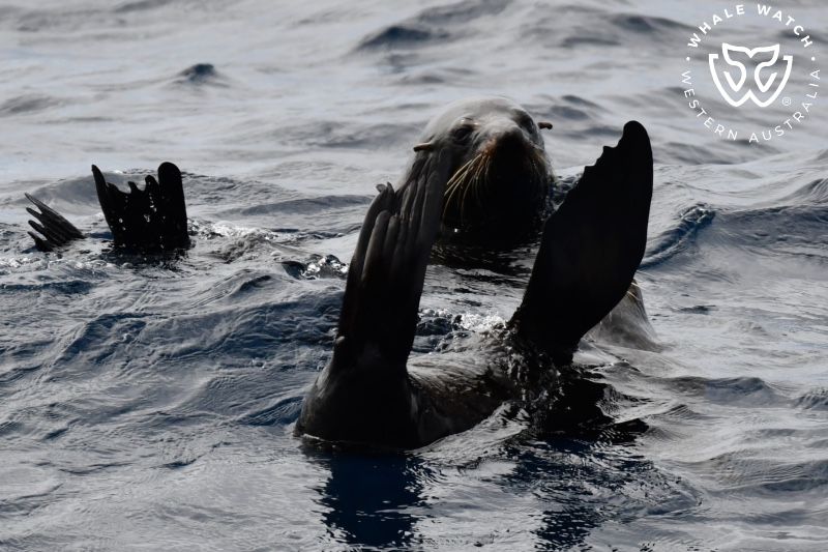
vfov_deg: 1.5
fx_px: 20694
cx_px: 414
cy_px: 276
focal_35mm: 900
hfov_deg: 2.3
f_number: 8
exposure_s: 1/2000
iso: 400
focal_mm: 600
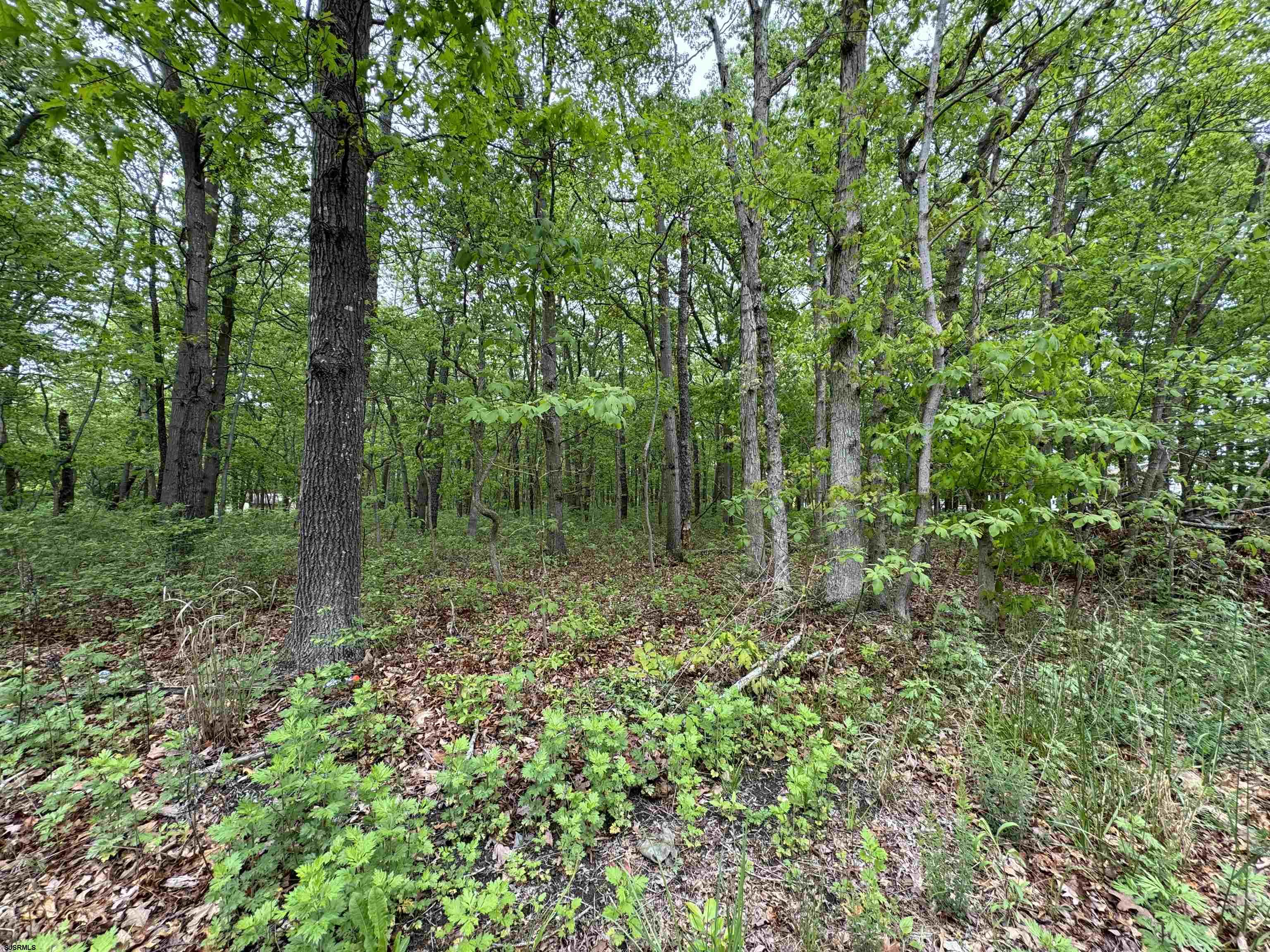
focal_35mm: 14
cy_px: 476
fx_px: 514
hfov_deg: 102.1
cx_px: 635
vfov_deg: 85.7
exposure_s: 1/135
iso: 40
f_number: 2.2
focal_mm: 2.22
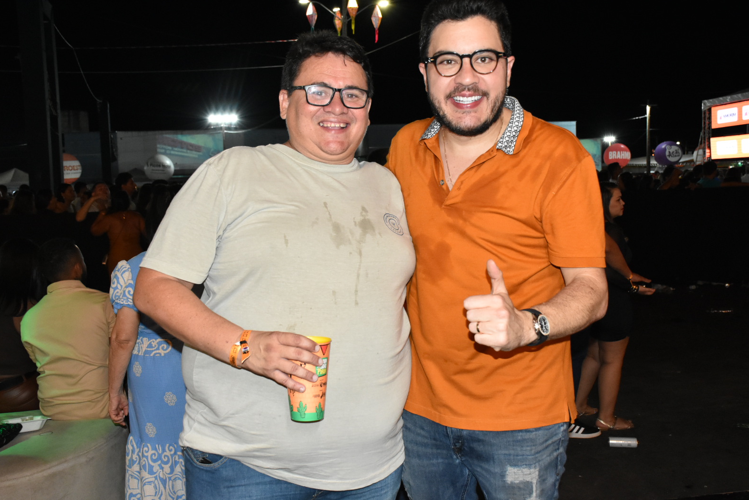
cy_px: 247
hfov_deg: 51.9
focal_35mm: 37
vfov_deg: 35.9
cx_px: 380
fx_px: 770
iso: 2500
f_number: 5.6
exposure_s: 1/100
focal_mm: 24
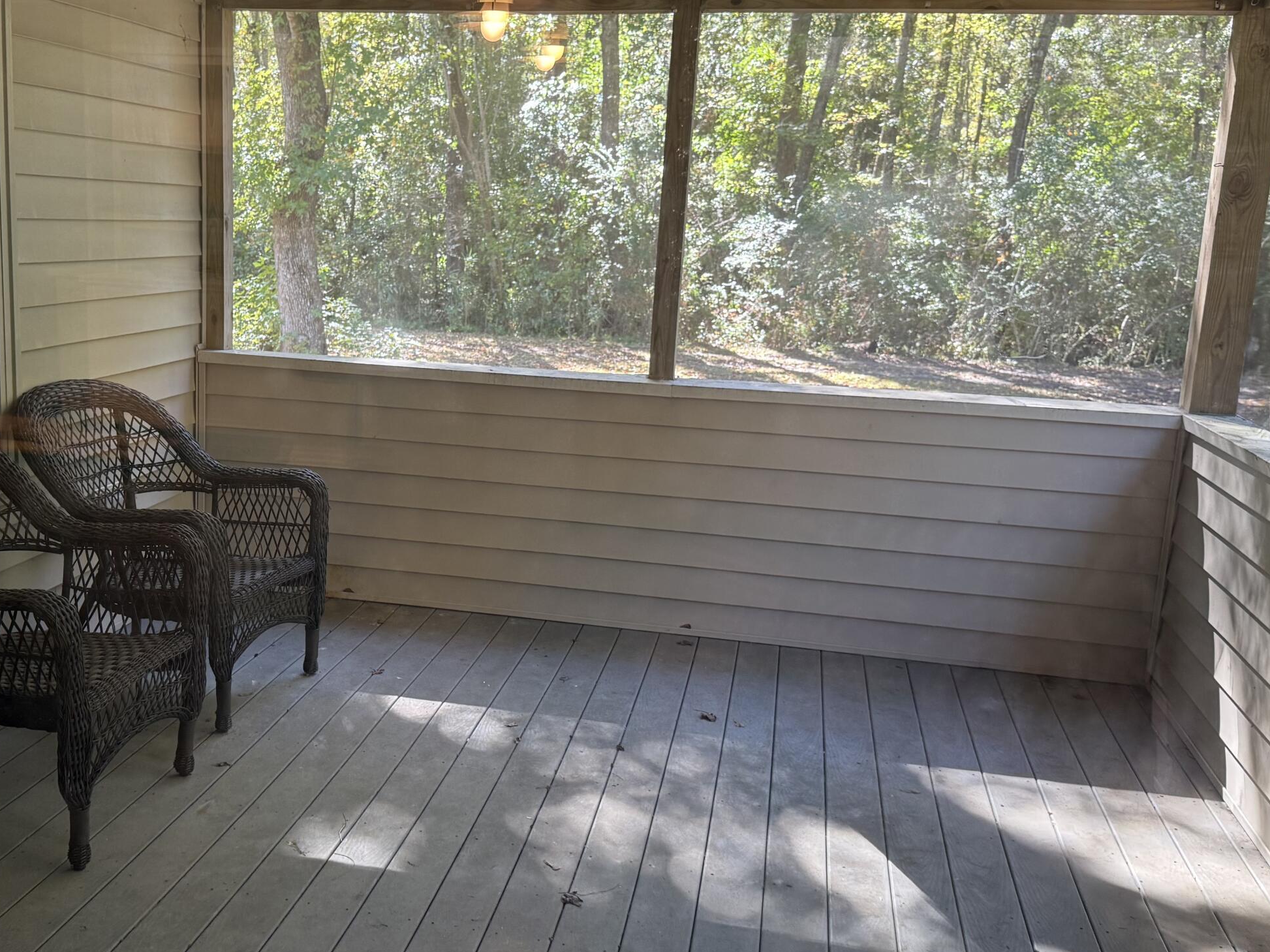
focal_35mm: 37
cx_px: 479
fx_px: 1357
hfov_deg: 49.7
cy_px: 463
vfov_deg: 38.7
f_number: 1.78
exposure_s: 1/121
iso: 200
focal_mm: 6.76
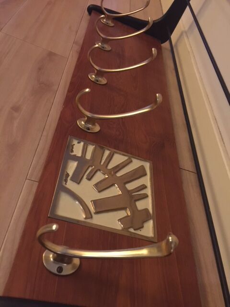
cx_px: 115
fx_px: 257
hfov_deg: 48.2
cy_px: 154
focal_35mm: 29
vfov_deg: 61.7
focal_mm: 4.15
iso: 160
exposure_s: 1/4
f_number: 2.2
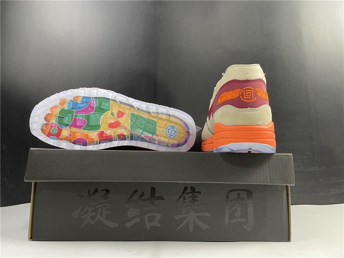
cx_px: 172
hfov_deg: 67.3
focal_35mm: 26
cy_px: 129
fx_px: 258
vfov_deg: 53.1
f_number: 1.6
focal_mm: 4.2
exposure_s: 1/62
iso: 125
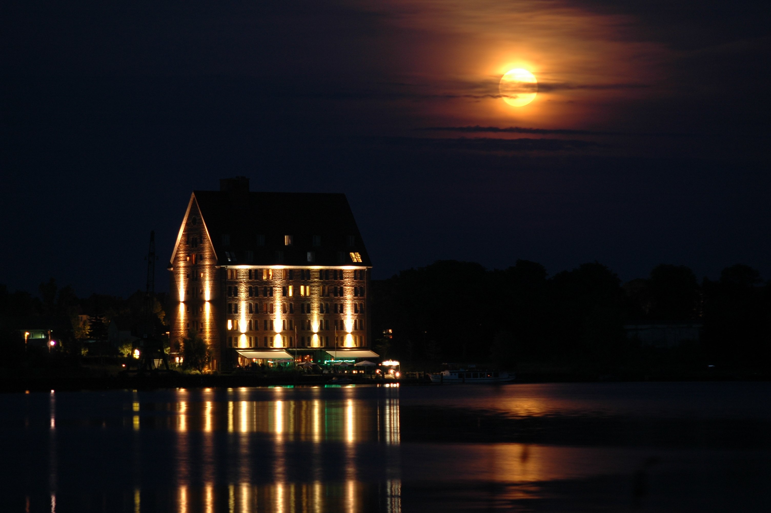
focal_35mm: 174
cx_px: 386
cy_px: 256
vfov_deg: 7.9
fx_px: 3723
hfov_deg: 11.8
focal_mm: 116
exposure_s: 5
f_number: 4.5
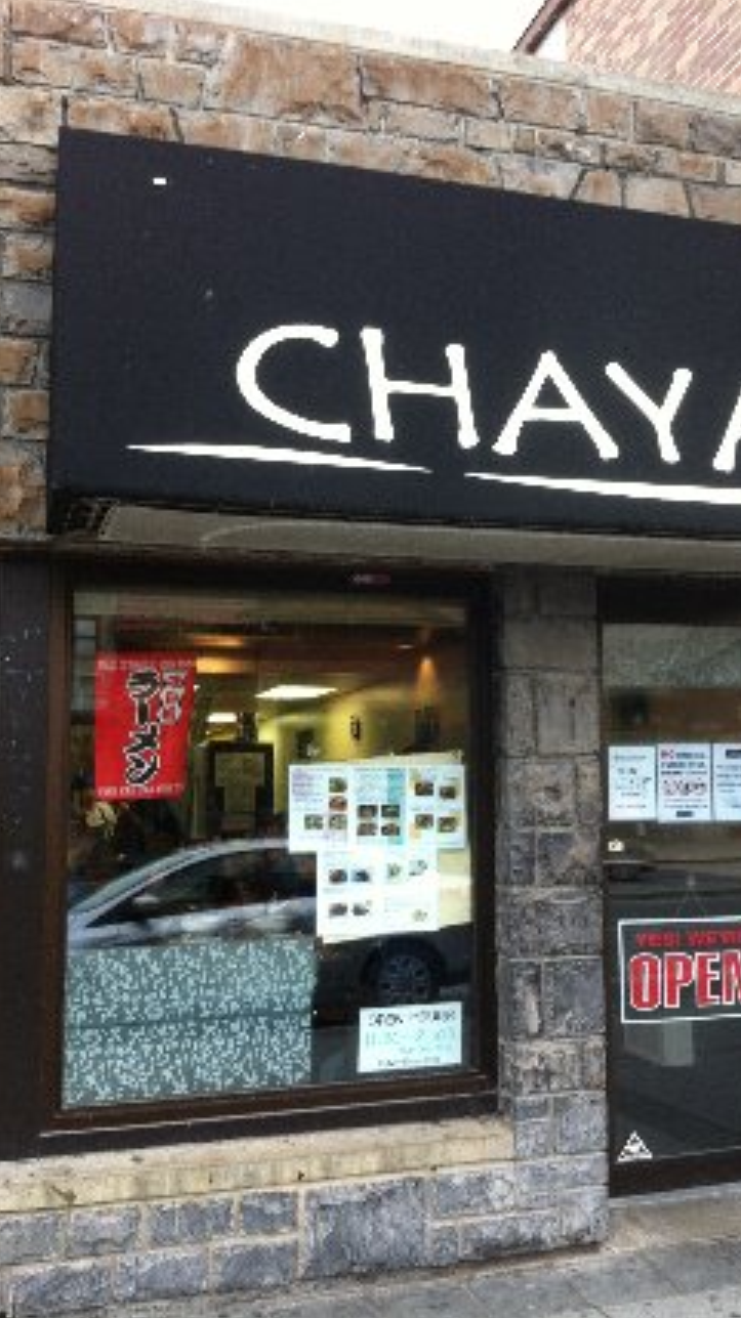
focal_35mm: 39
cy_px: 651
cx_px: 452
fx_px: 1364
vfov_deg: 51.6
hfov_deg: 30.3
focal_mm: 3.85
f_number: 2.8
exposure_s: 1/60
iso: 100
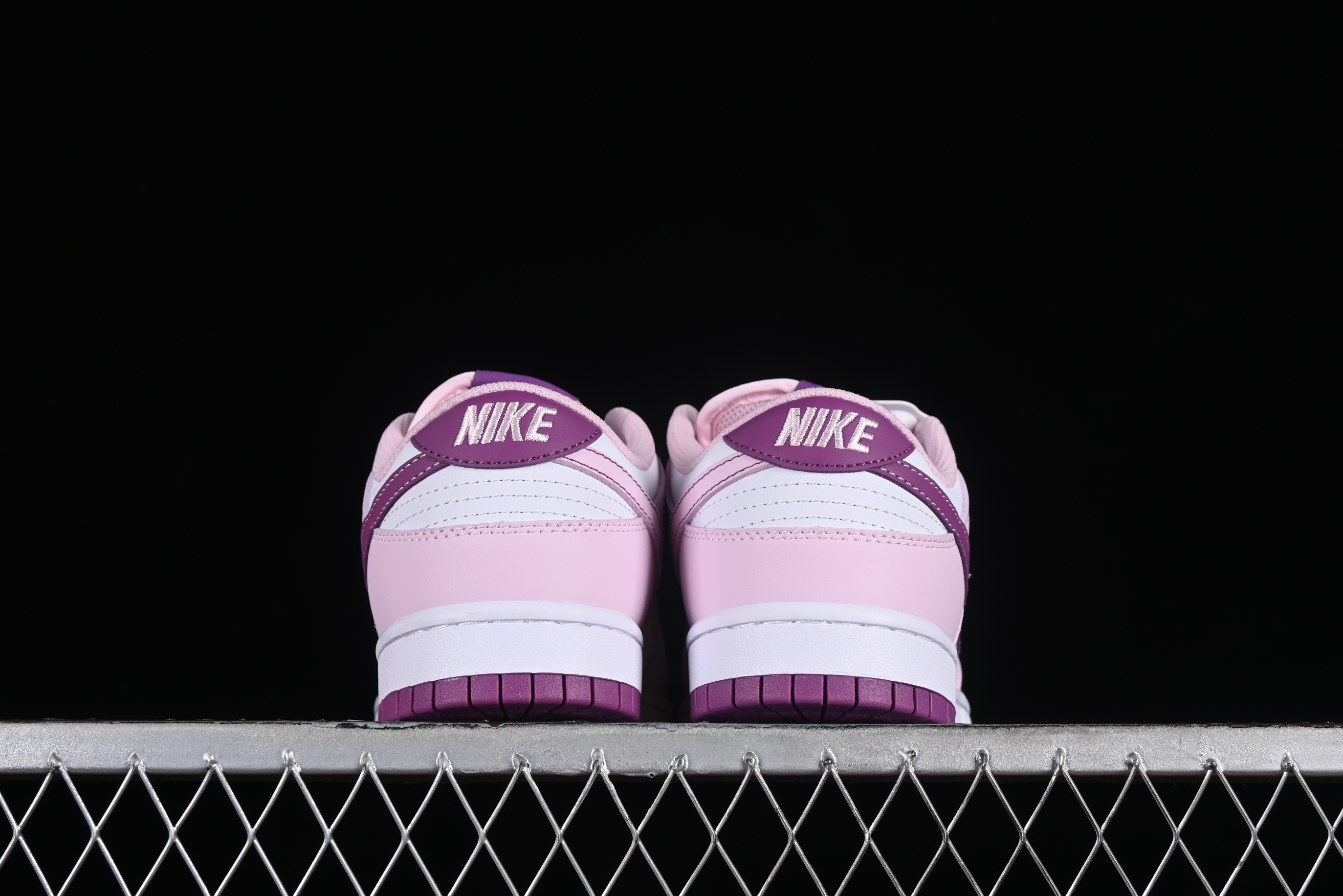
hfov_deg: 26.6
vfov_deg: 18.0
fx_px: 2835
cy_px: 444
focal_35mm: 76
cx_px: 676
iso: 160
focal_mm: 50
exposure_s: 1/80
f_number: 8
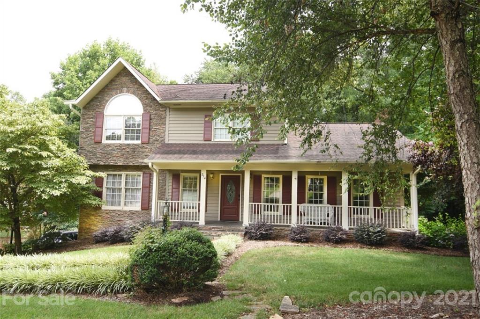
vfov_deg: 53.1
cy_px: 160
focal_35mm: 24
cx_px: 240
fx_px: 320
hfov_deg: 73.8
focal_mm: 16
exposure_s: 1/60
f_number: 5.6
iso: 100
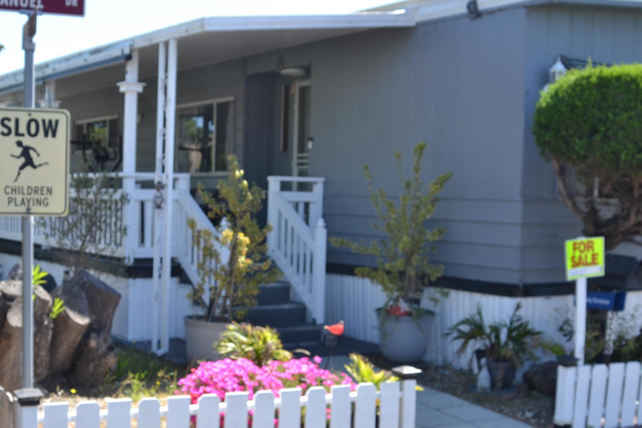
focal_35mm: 53
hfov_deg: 37.4
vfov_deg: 25.5
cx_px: 263
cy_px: 249
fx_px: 945
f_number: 5.6
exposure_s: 1/125
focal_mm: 28
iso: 100
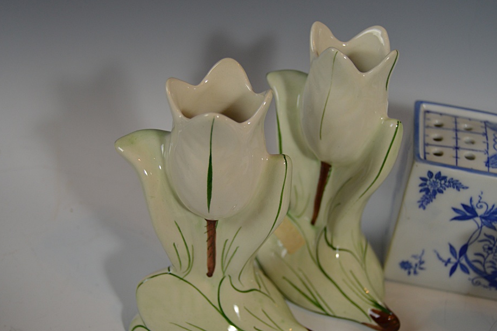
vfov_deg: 25.9
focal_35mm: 52
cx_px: 263
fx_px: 717
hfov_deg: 38.2
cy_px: 176
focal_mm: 32
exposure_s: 1/60
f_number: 4.5
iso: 400
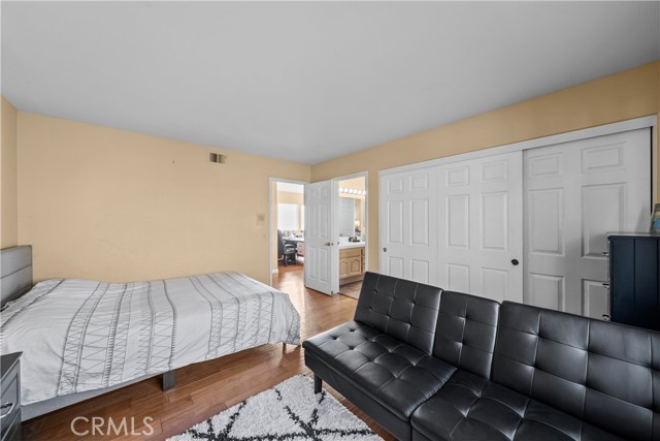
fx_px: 238
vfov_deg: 85.5
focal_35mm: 13
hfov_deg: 108.3
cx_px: 330
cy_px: 220
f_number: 9
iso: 250
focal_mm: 13
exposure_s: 1/2.5
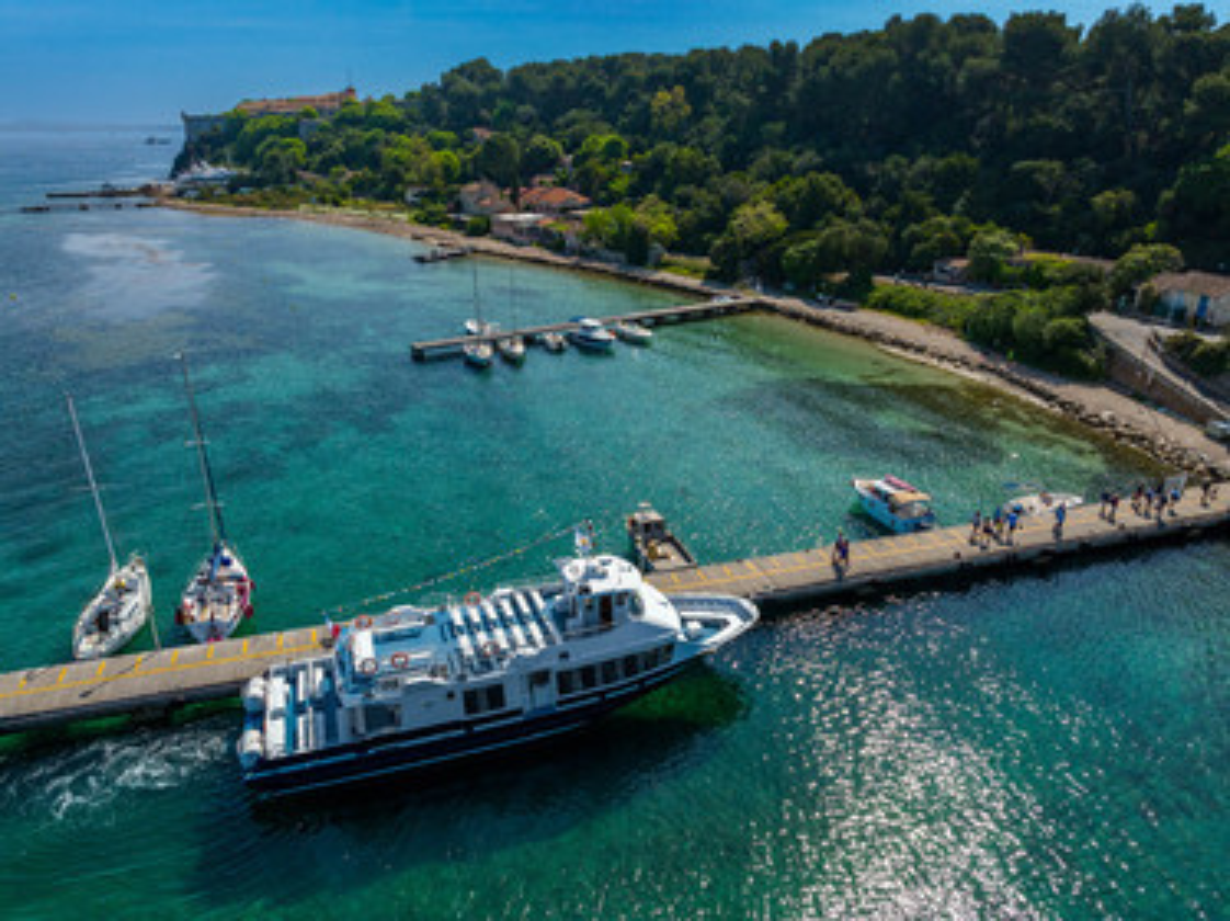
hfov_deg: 71.6
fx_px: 852
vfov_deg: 56.8
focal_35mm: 24
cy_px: 460
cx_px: 615
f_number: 6.3
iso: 200
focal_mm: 12.3
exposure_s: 1/1000
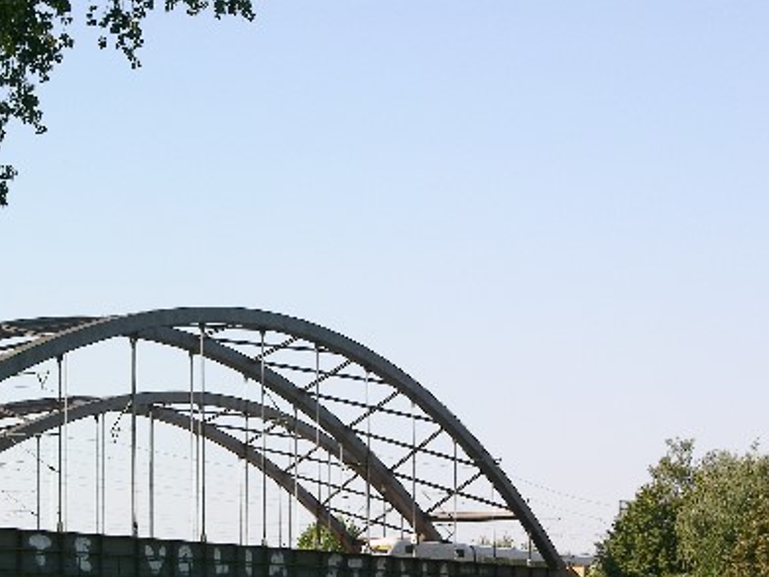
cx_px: 247
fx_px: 2598
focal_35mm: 117
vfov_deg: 12.6
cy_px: 419
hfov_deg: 16.8
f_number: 6.8
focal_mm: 19.9
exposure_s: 1/147
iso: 50
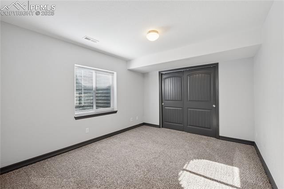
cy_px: 94
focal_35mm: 15
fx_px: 118
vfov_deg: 77.3
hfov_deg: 100.4
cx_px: 142
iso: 100
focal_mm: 15
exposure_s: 1/1.67
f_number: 11
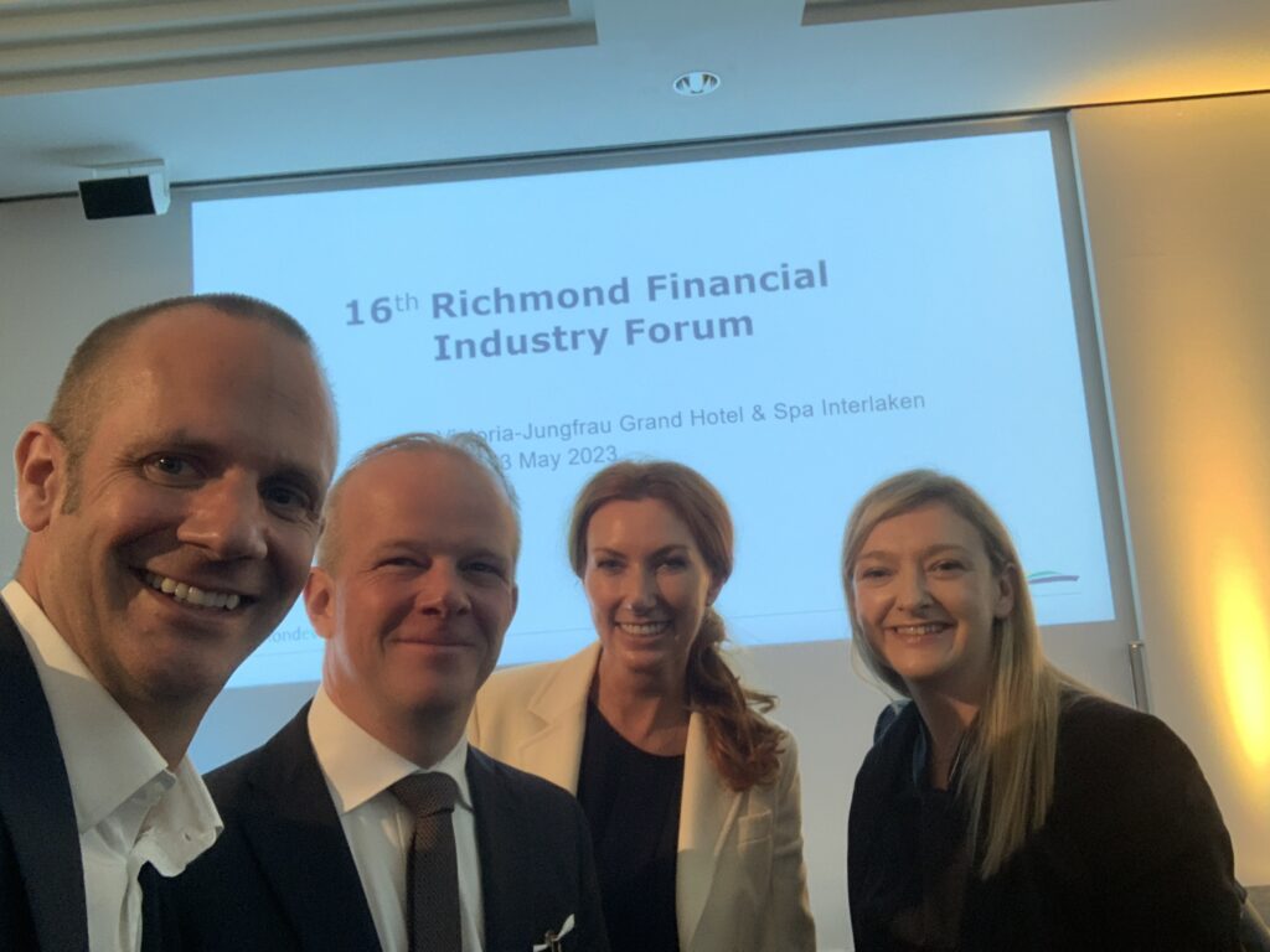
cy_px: 476
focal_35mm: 32
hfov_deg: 56.8
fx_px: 1174
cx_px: 635
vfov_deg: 44.2
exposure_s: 1/33
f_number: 2.2
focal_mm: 2.87
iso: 250
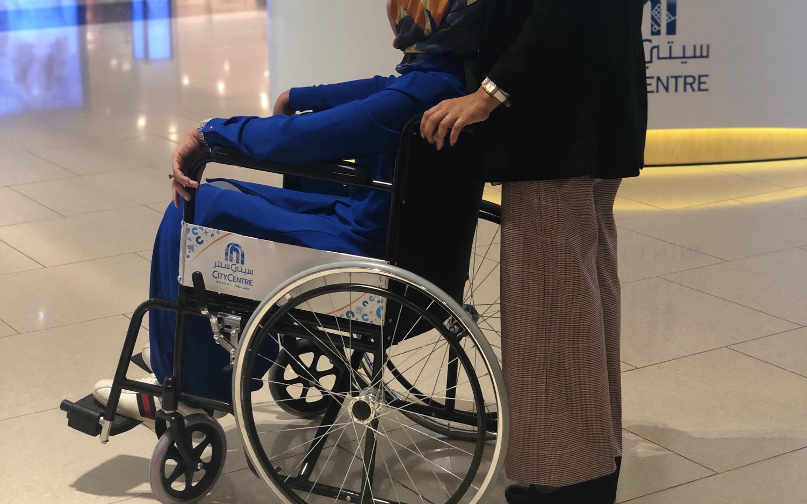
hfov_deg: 27.8
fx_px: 1628
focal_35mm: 74
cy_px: 100
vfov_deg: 17.5
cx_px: 404
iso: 80
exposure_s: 1/50
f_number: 2.4
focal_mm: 6
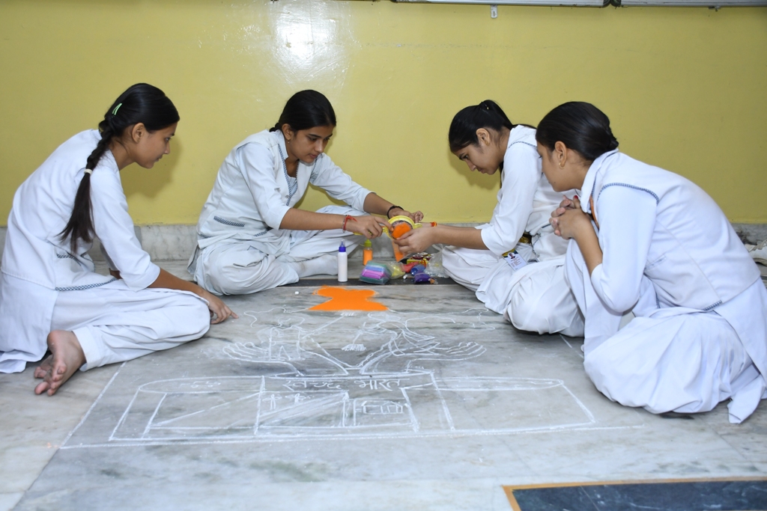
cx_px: 384
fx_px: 767
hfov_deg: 53.1
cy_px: 256
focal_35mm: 36
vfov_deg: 36.9
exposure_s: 1/125
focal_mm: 24
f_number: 5
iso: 1250
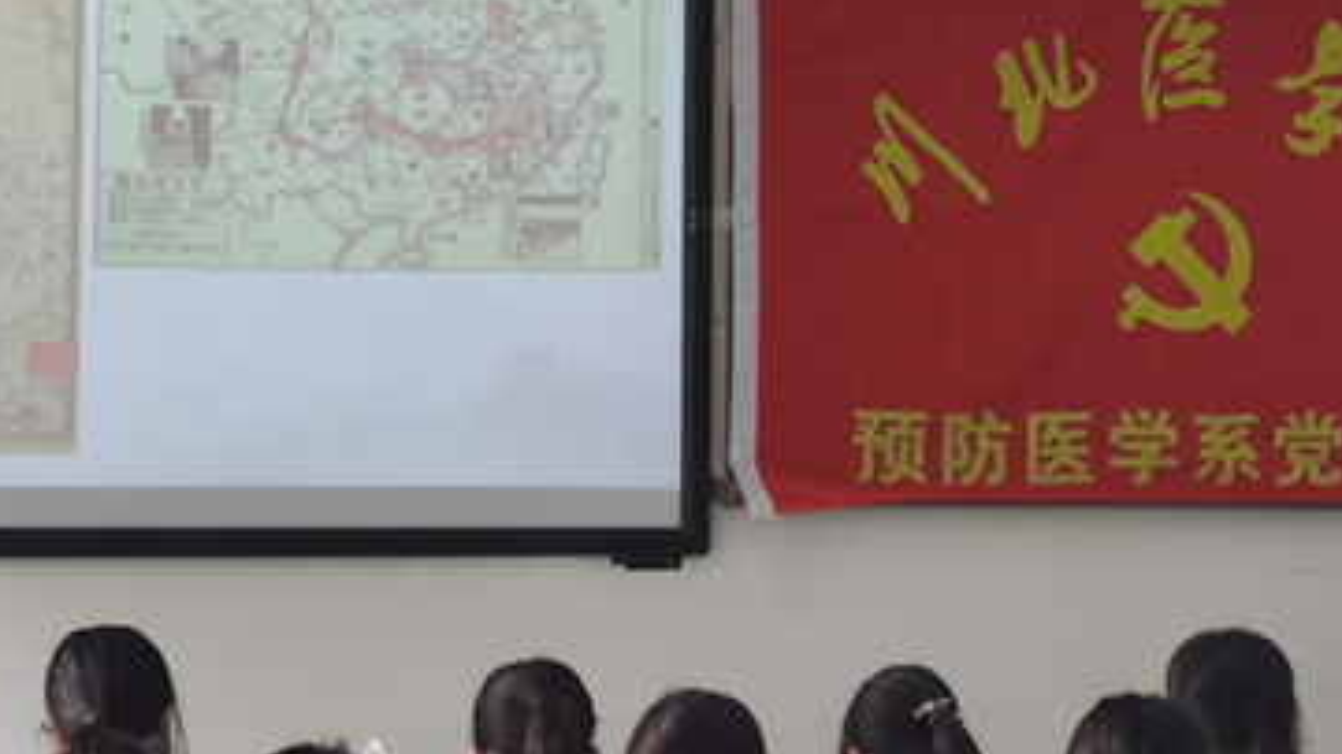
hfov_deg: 12.7
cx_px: 903
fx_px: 6013
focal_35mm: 169
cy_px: 416
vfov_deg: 7.2
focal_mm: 5.58
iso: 100
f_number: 1.8
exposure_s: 1/100
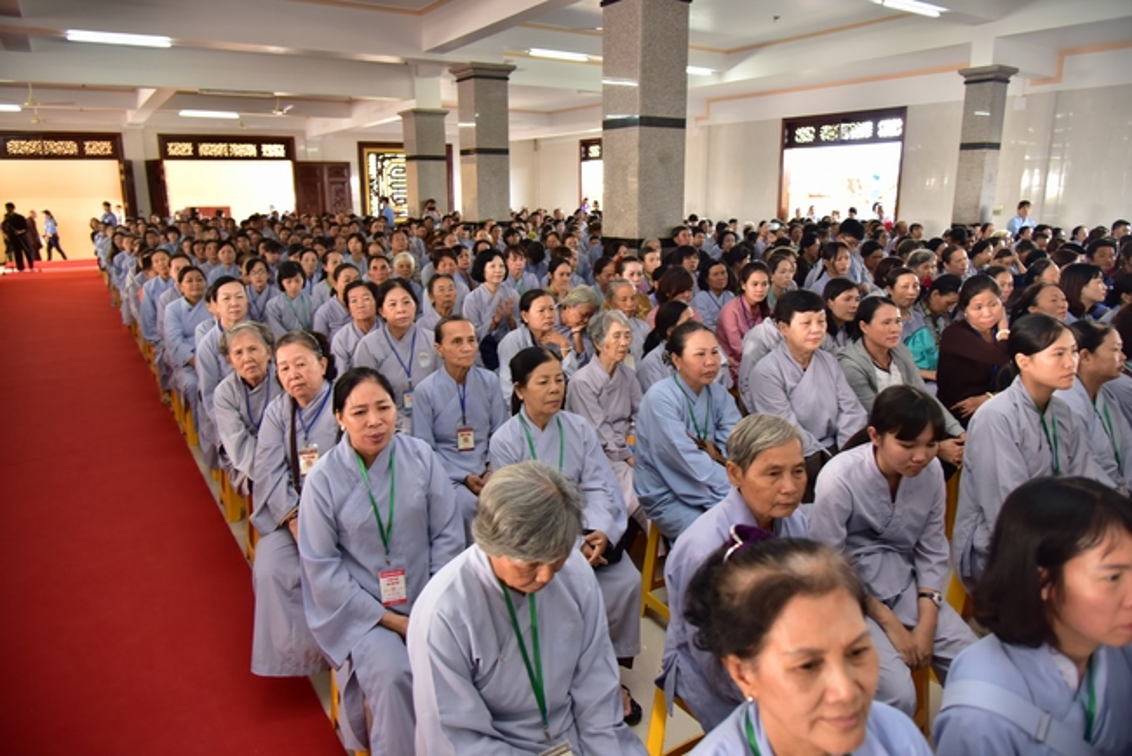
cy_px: 378
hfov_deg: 73.7
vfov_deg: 53.2
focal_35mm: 24
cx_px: 566
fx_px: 755
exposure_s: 1/60
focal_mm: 24
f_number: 4
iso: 640
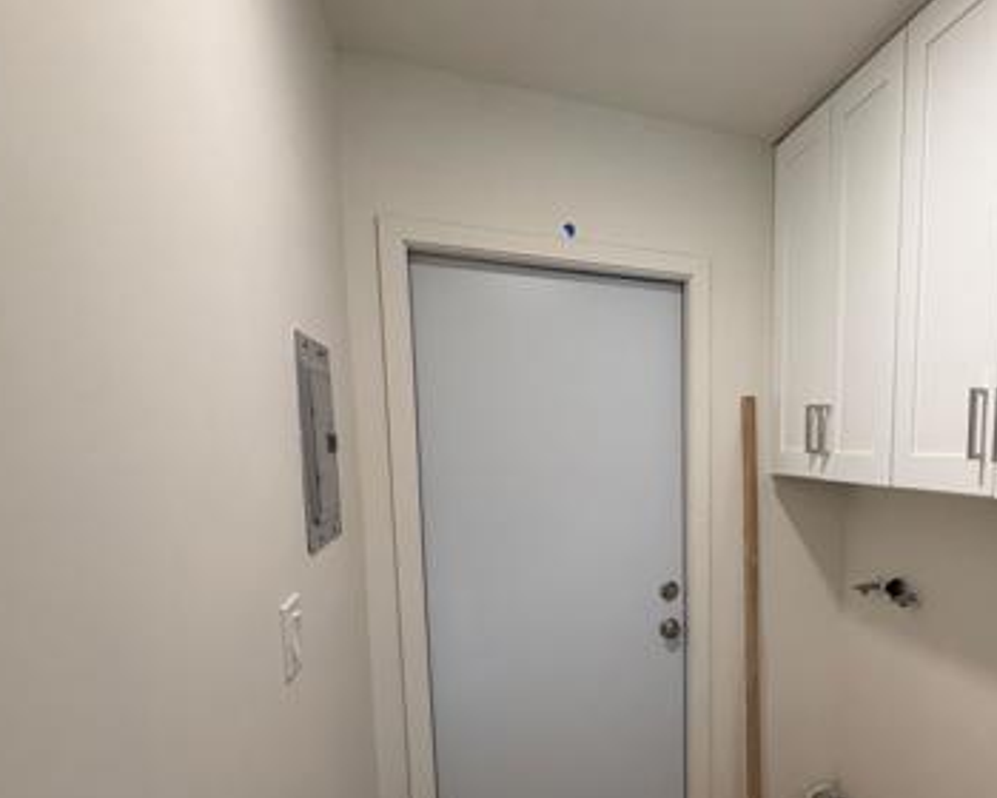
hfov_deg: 61.3
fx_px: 738
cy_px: 544
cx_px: 826
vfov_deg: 55.4
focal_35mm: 25
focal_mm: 2.22
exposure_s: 1/120
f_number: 2.2
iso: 250
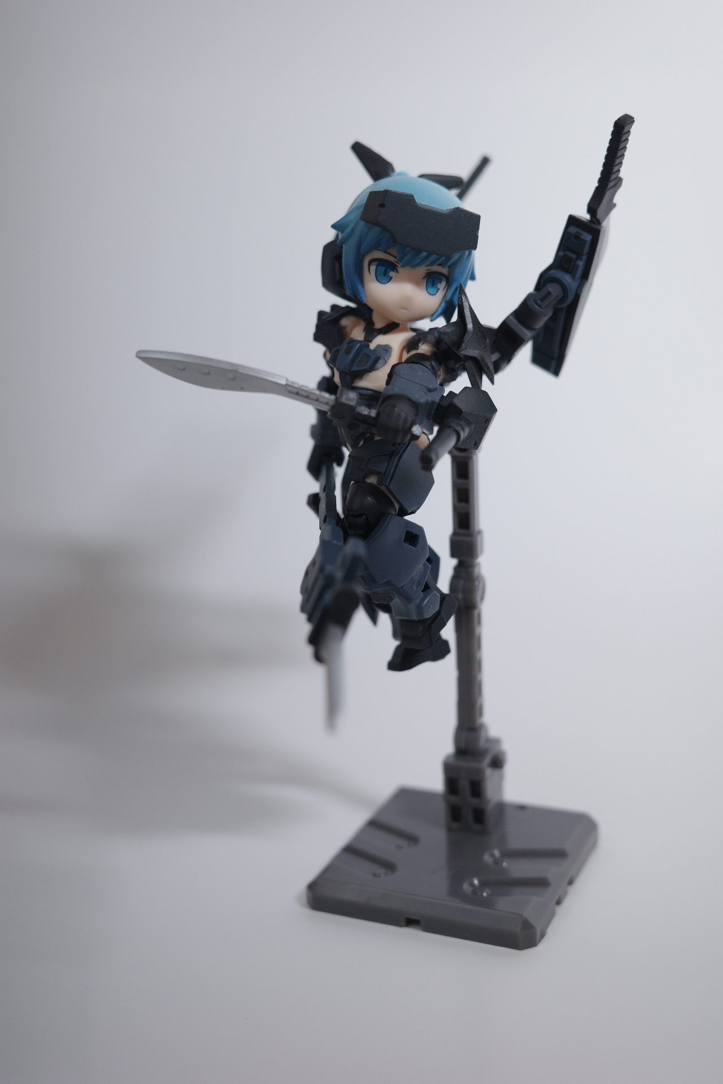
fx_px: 1205
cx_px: 362
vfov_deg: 48.5
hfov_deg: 33.4
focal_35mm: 40
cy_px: 542
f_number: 3.5
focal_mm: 26
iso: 320
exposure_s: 1/200
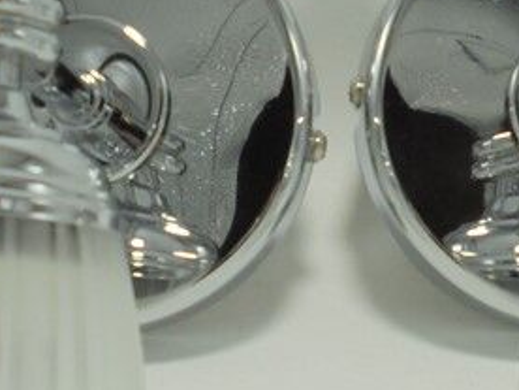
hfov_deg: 15.9
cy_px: 374
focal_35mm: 124
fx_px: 1859
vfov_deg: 11.8
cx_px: 318
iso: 100
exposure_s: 1/80
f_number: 4.2
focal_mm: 6.9
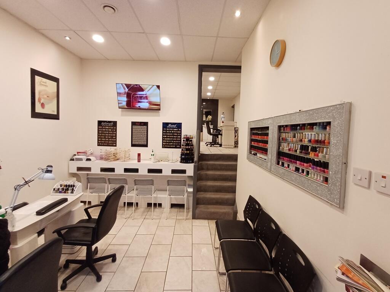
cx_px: 195
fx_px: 180
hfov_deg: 94.5
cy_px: 146
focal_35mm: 16
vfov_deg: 78.1
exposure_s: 1/50
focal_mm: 1.64
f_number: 2.2
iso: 160
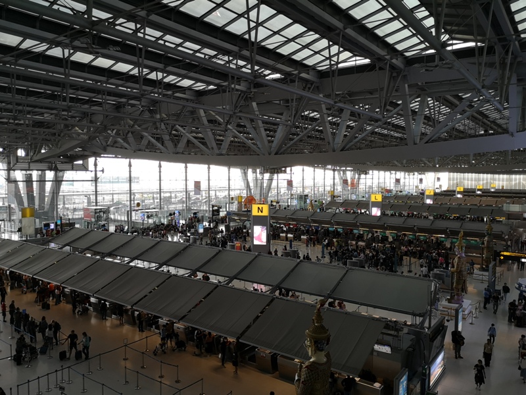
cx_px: 263
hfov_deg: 65.3
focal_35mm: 27
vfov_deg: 51.4
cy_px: 198
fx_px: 410
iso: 64
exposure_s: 1/50
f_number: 1.8
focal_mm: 3.95
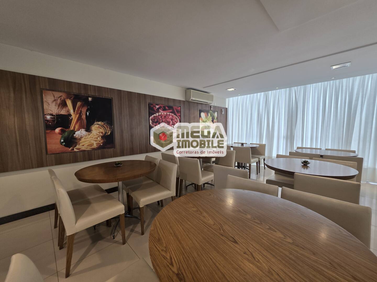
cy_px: 141
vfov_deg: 89.9
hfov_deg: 106.2
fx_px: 142
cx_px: 188
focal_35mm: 13
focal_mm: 2.2
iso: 80
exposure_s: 1/45
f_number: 1.9
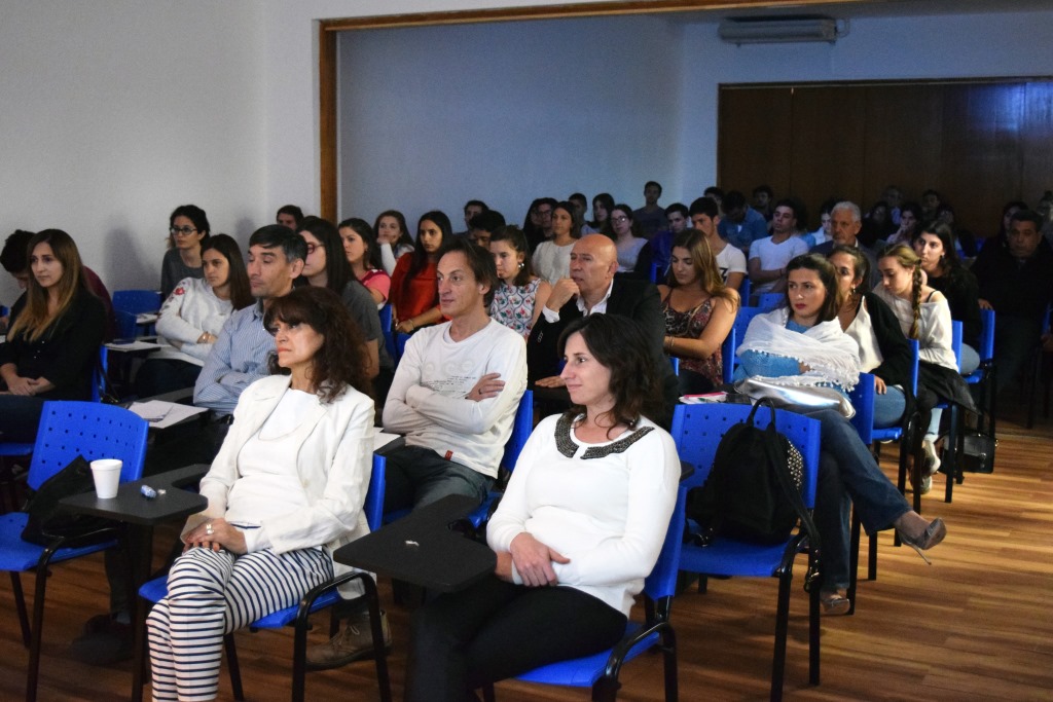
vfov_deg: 29.9
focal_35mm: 45
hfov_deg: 43.6
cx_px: 526
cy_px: 351
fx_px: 1316
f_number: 4.2
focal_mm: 30
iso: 6400
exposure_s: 1/40
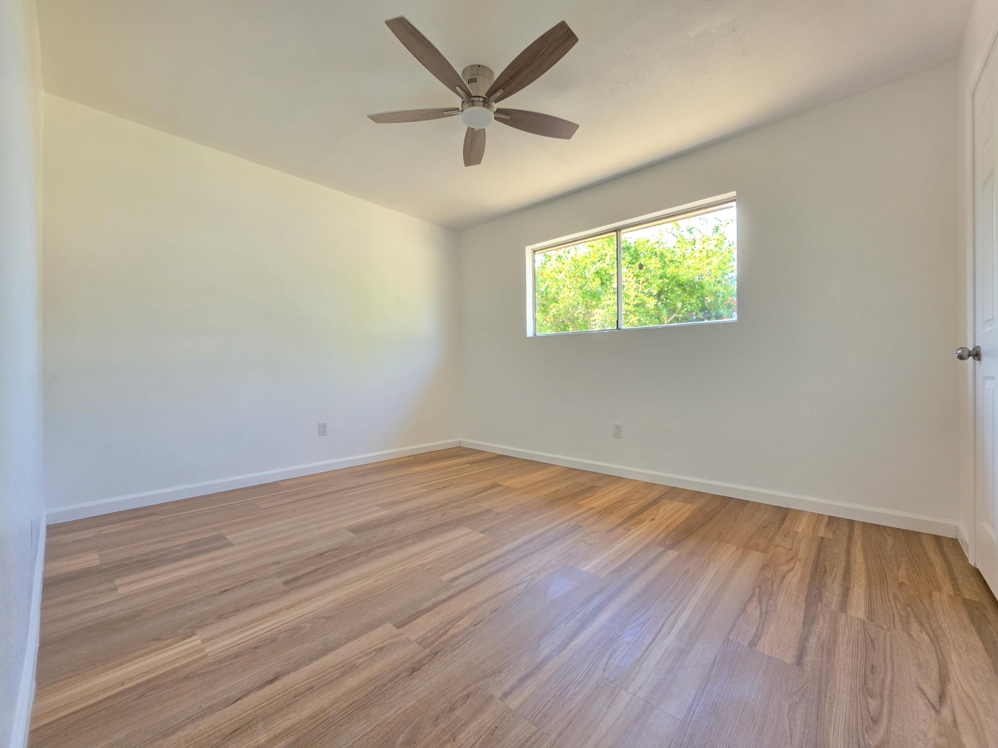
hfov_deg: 106.2
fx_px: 375
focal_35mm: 13
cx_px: 499
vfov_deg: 89.9
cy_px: 374
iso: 100
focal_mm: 2.2
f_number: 1.9
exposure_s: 1/120
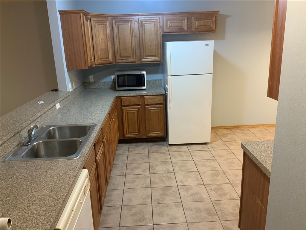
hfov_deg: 61.7
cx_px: 153
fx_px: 256
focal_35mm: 29
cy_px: 115
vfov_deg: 48.2
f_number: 1.8
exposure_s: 1/60
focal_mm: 3
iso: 200
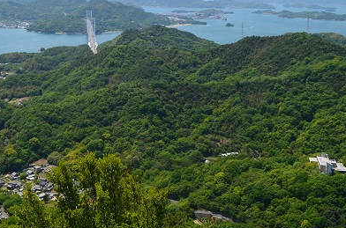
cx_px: 95
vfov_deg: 25.5
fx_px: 489
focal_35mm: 51
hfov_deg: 38.2
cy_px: 25
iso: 100
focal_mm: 18
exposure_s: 1/125
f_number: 11
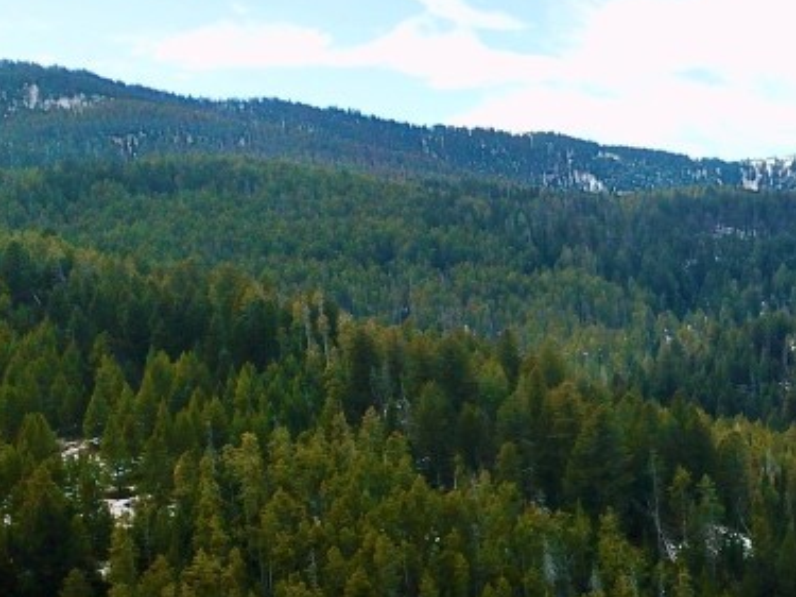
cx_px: 1049
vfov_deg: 19.8
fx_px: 1632
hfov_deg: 23.9
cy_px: 650
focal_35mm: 71
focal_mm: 4.73
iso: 100
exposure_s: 1/640
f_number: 2.2
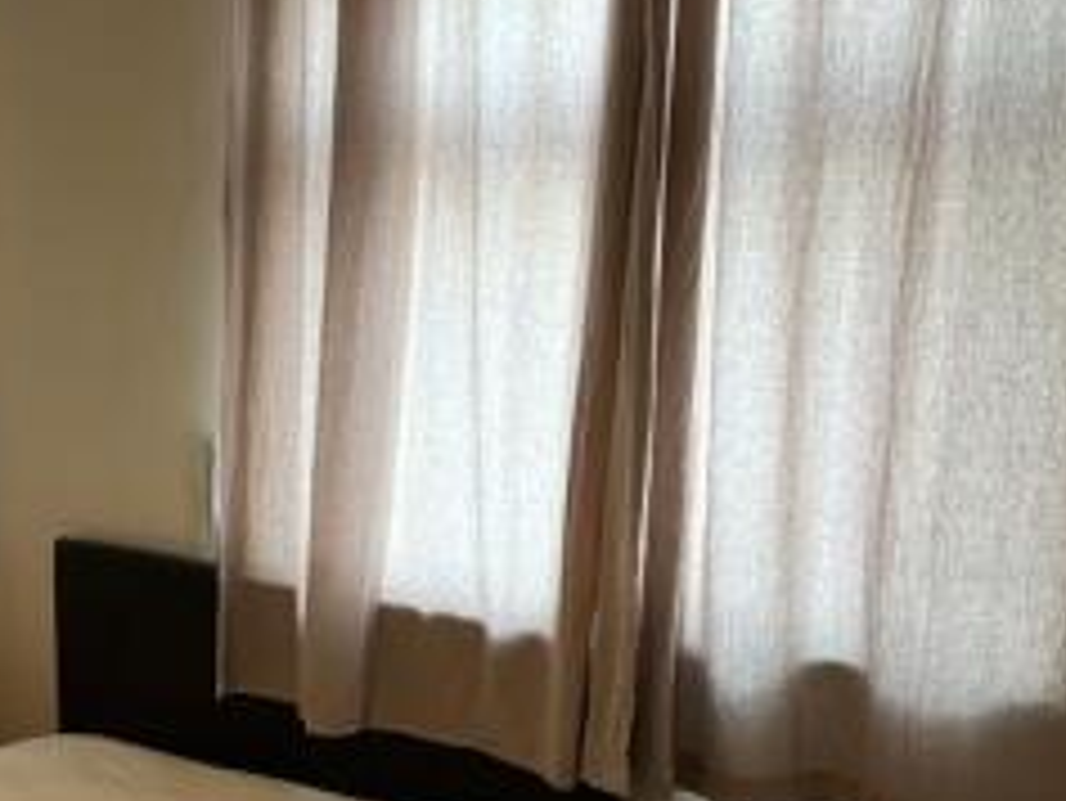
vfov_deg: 24.4
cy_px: 659
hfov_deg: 30.2
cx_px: -25
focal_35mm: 59
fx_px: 1818
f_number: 1.78
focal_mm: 6.86
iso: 640
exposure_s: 1/54
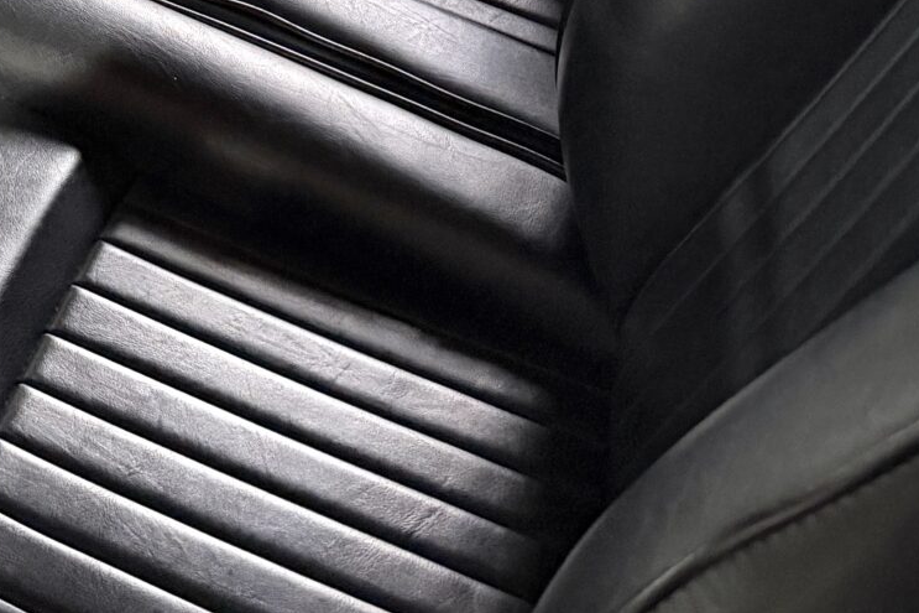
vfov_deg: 14.3
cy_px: -433
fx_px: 2195
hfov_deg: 21.9
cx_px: -174
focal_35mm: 86
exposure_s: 1/33
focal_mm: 6.76
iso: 800
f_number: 1.78
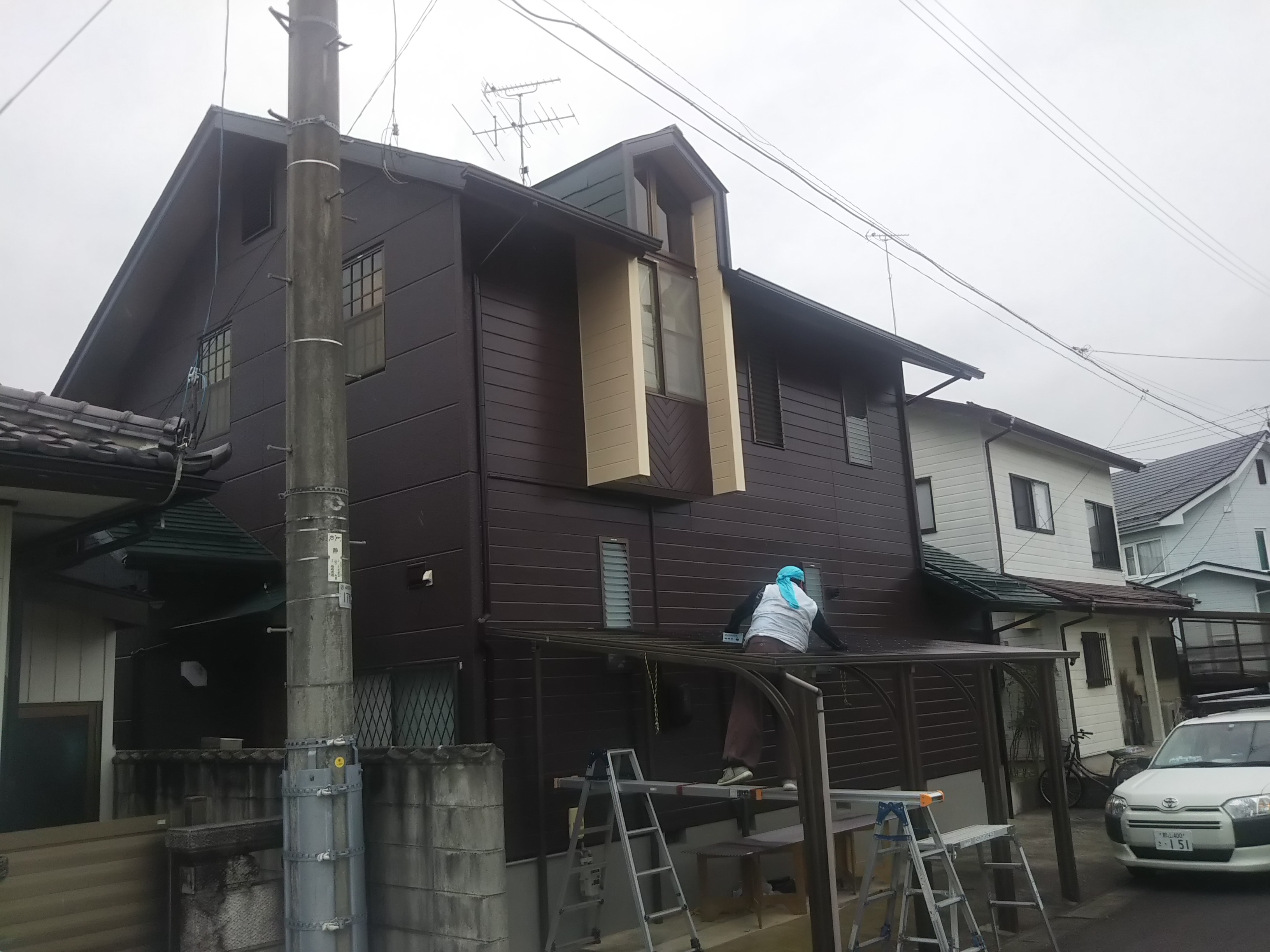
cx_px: 635
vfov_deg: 46.8
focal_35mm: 30
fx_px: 1101
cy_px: 476
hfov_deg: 60.0
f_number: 2.2
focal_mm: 4
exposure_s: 1/814
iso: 20
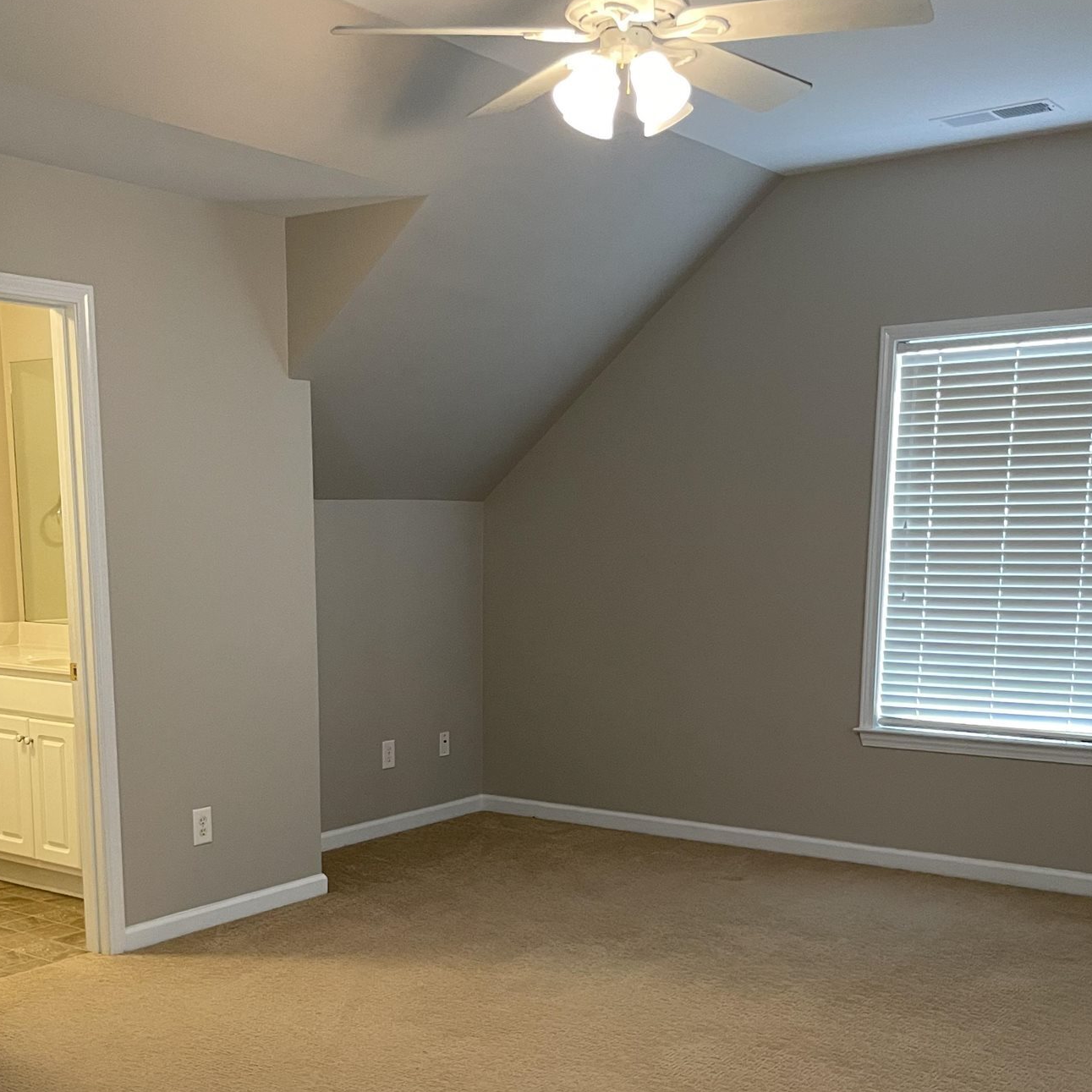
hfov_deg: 40.8
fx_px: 1463
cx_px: 450
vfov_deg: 39.8
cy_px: 816
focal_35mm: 41
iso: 250
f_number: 1.6
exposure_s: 1/60
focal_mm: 4.2
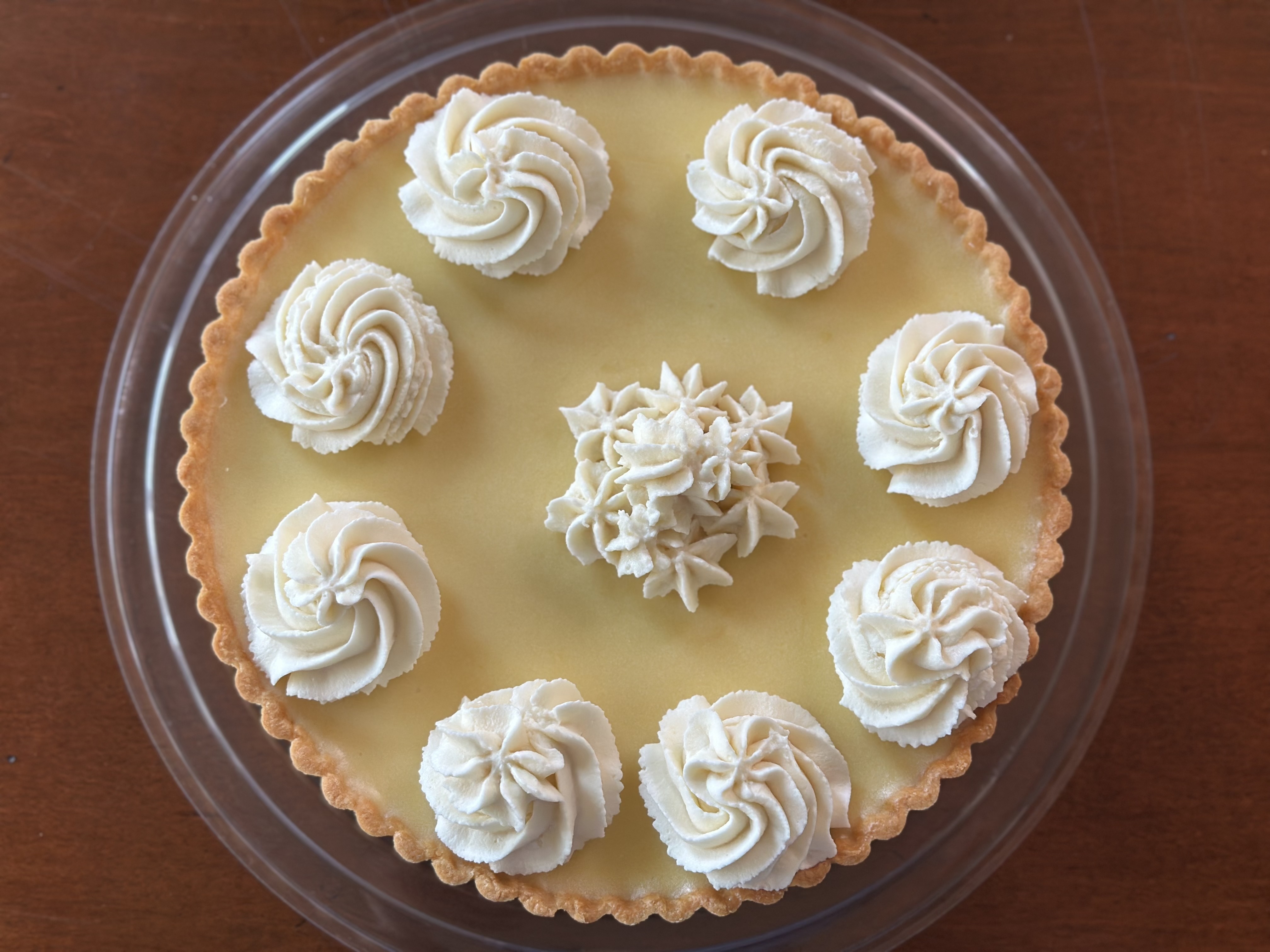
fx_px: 1761
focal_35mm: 48
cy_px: 476
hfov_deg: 39.7
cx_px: 635
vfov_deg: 30.3
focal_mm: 6.86
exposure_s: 1/85
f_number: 1.78
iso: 125
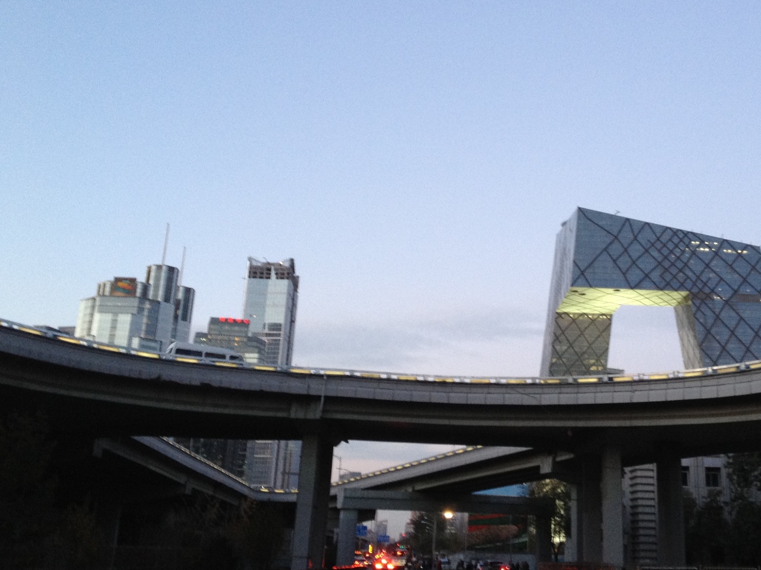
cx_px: 502
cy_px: 222
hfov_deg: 39.2
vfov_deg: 30.2
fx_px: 1055
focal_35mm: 48
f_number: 2.4
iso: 100
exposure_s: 1/20
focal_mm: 4.28
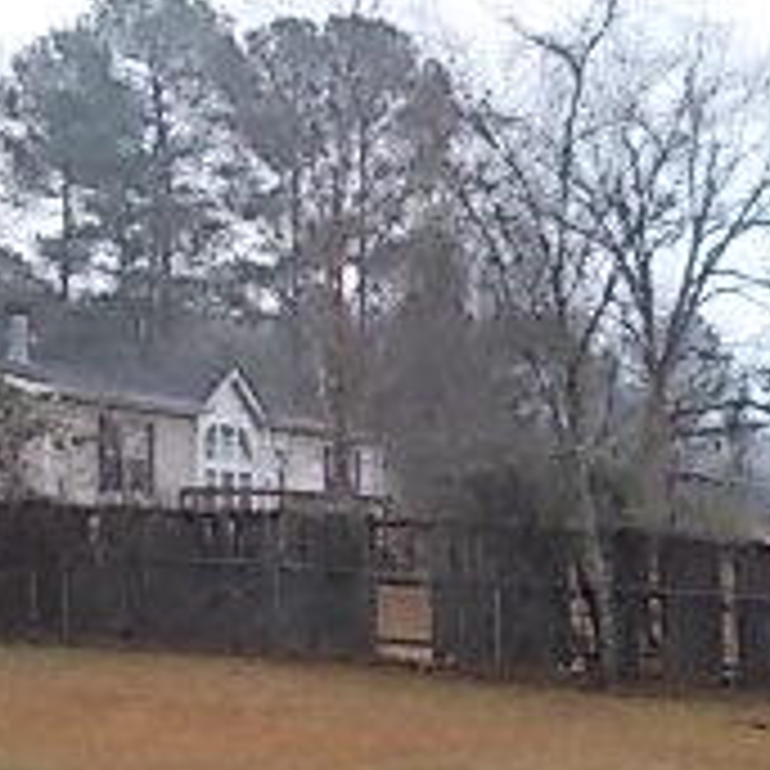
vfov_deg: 17.4
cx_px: 549
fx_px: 2491
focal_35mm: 99
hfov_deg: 17.5
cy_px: 644
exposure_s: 1/250
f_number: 3.4
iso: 125
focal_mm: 5.3
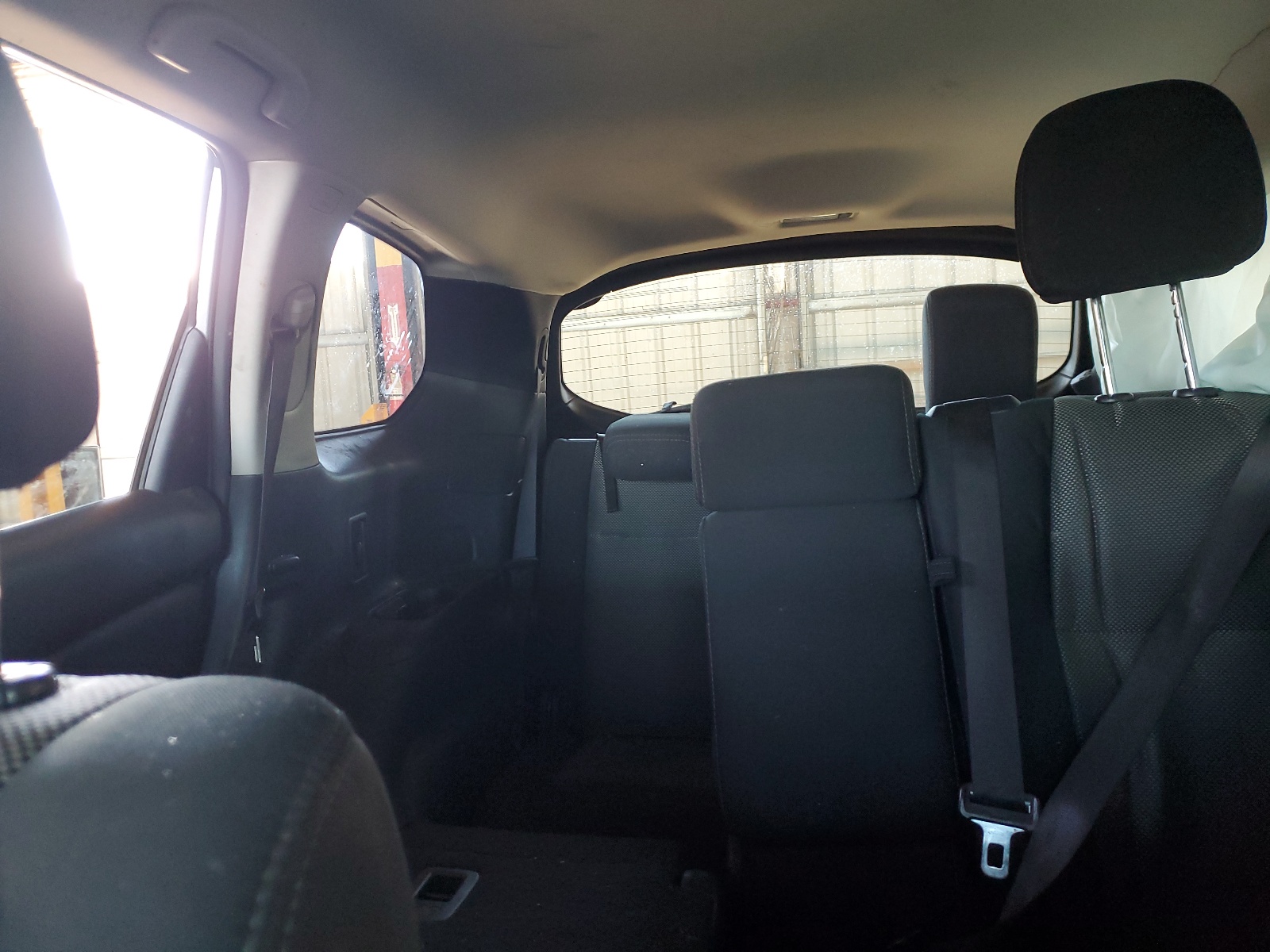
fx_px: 954
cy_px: 476
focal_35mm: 26
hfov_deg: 67.3
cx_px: 635
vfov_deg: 53.1
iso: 192
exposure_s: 1/60.2
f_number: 1.5
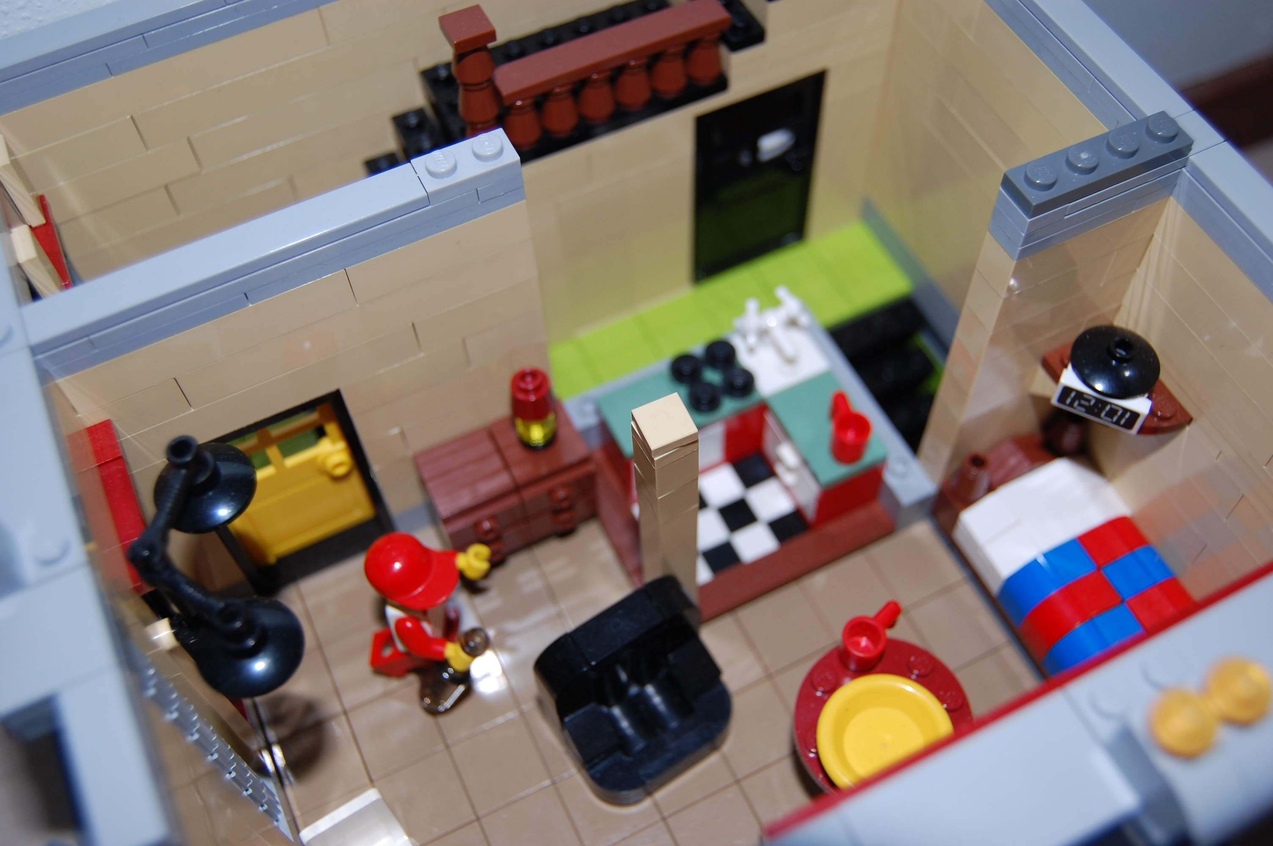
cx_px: 636
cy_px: 423
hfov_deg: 49.6
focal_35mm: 39
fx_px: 1378
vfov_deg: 34.1
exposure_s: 1/60
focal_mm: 26
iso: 250
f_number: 4
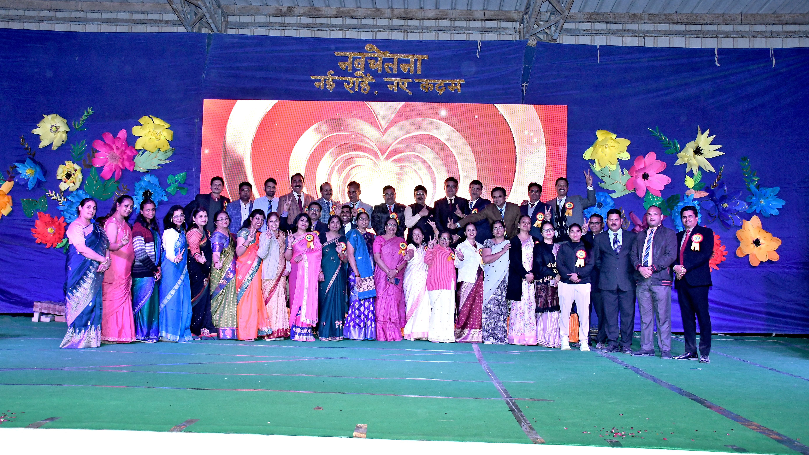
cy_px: 199
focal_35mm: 38
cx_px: 404
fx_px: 815
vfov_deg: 31.2
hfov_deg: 52.8
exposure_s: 1/160
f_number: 6.3
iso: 2000
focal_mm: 24
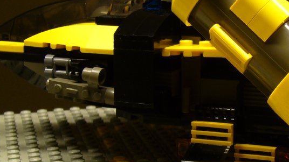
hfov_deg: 17.4
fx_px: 935
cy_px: 76
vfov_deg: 9.9
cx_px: 239
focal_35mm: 122
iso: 160
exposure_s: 1/25
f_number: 3.6
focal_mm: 9.9
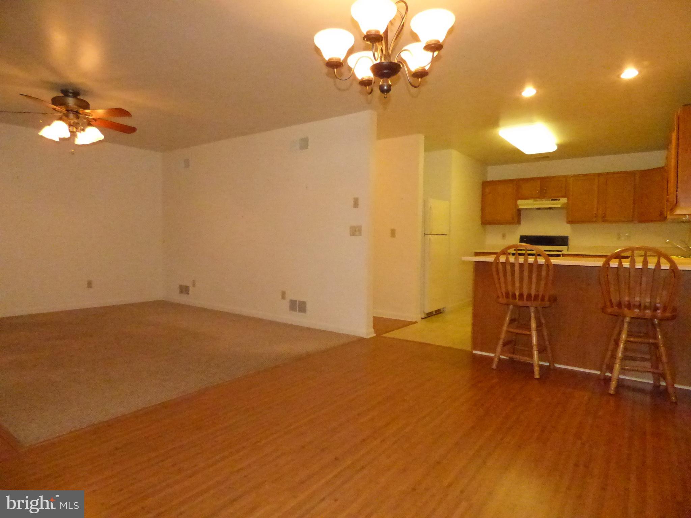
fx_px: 399
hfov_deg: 81.7
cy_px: 259
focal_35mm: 20
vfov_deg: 66.0
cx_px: 346
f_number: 2.8
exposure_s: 1/640
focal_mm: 3.58
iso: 3200
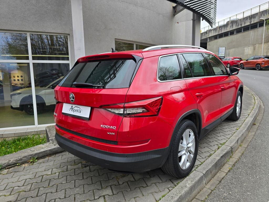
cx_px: 134
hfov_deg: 73.9
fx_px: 179
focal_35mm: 23
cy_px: 101
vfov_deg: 58.9
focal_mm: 6.3
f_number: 1.7
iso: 20
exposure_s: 1/180
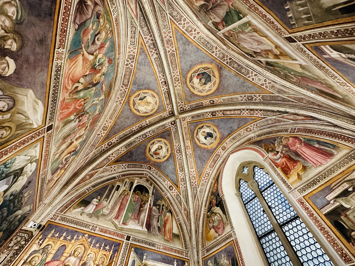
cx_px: 178
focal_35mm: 14
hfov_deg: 102.1
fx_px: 144
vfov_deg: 85.7
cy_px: 133
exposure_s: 1/50
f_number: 2.2
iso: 400
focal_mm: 2.22
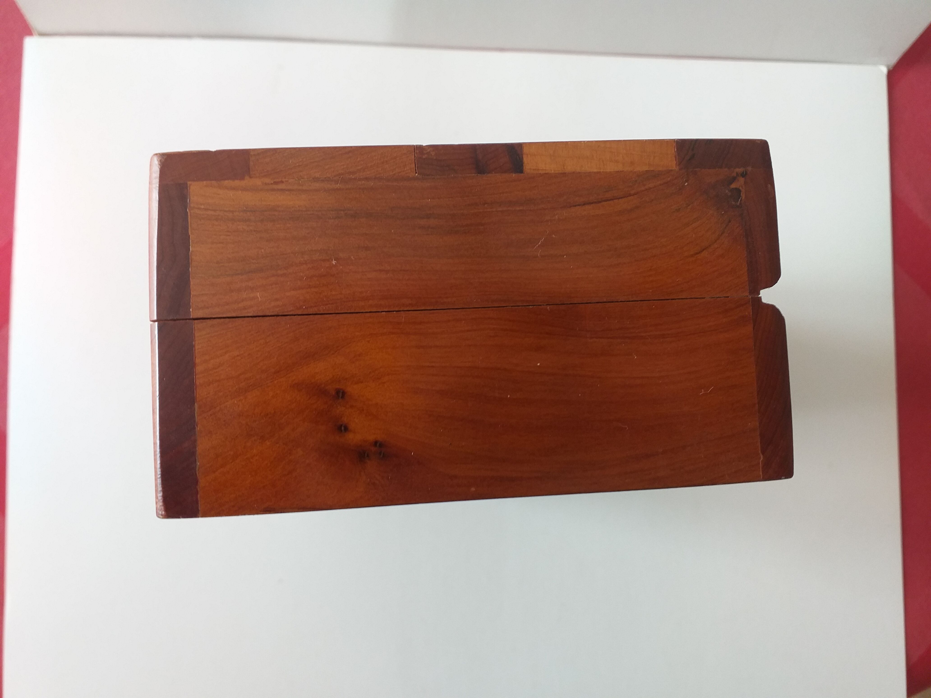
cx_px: 466
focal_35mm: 26
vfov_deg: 53.1
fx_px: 699
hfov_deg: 67.3
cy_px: 349
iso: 64
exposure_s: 1/50
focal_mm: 3.6
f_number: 1.9
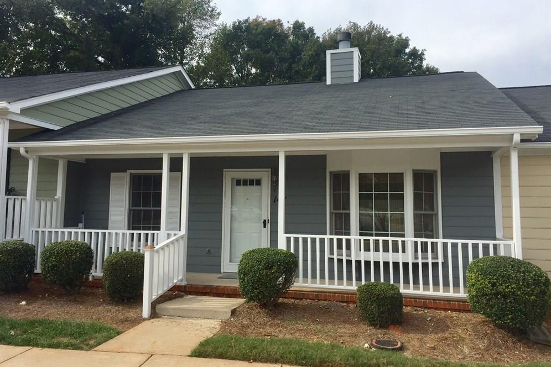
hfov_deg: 60.3
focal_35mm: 31
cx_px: 275
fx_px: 474
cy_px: 164
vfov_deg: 42.3
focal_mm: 4.15
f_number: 2.2
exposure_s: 1/1647
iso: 32
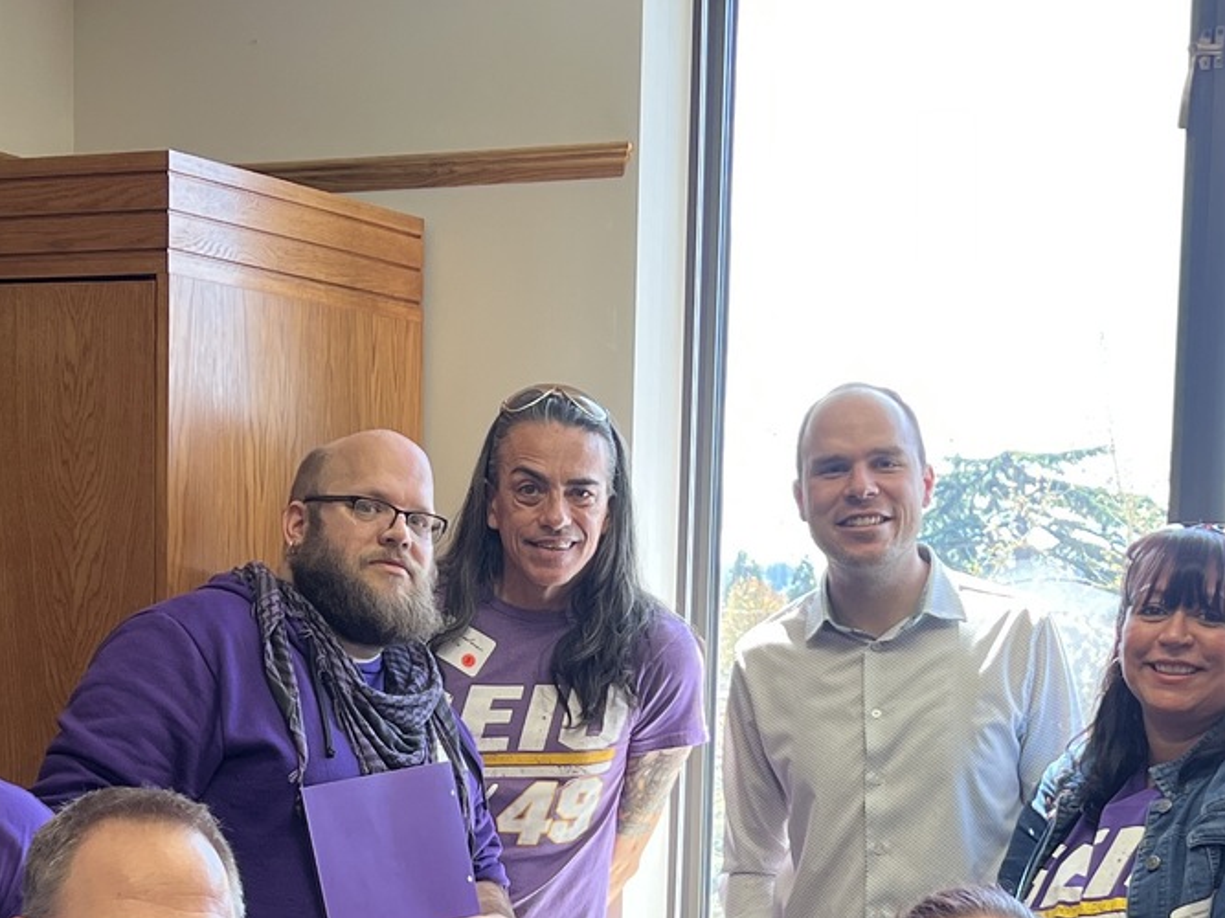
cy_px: 815
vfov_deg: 18.6
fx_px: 2760
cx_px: 595
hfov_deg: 25.0
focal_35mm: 78
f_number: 1.5
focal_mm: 5.7
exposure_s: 1/121
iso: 50
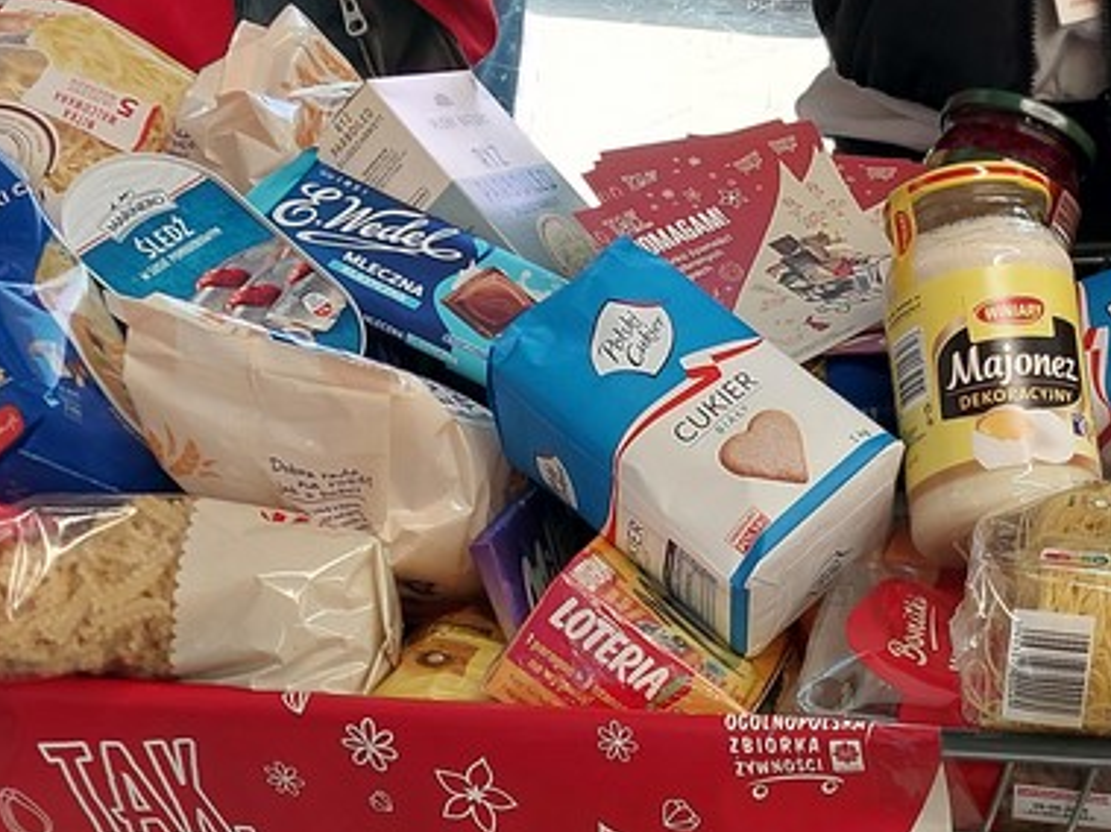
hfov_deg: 23.9
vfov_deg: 17.4
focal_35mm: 81
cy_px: 973
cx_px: 833
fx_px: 2599
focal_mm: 4.6
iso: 64
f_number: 1.8
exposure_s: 1/50
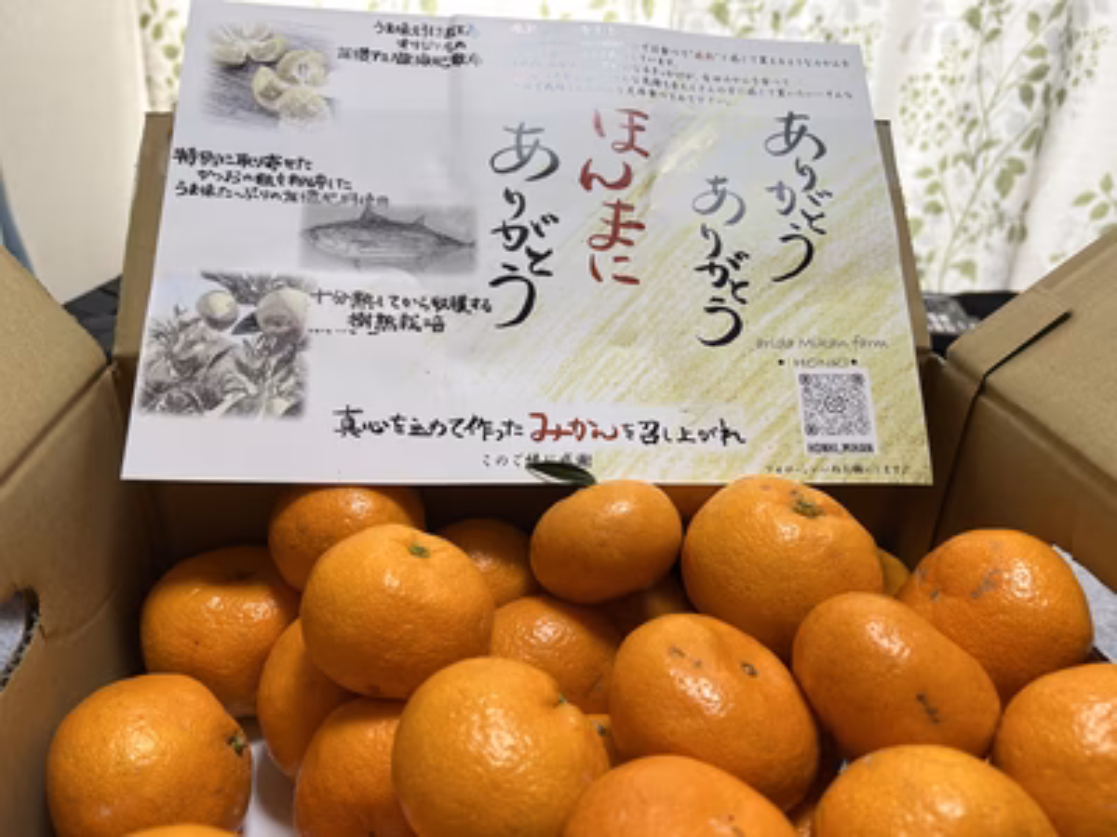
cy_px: 418
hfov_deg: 67.3
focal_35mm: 26
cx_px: 558
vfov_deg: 53.1
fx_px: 839
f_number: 1.5
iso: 80
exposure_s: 1/60
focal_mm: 5.7
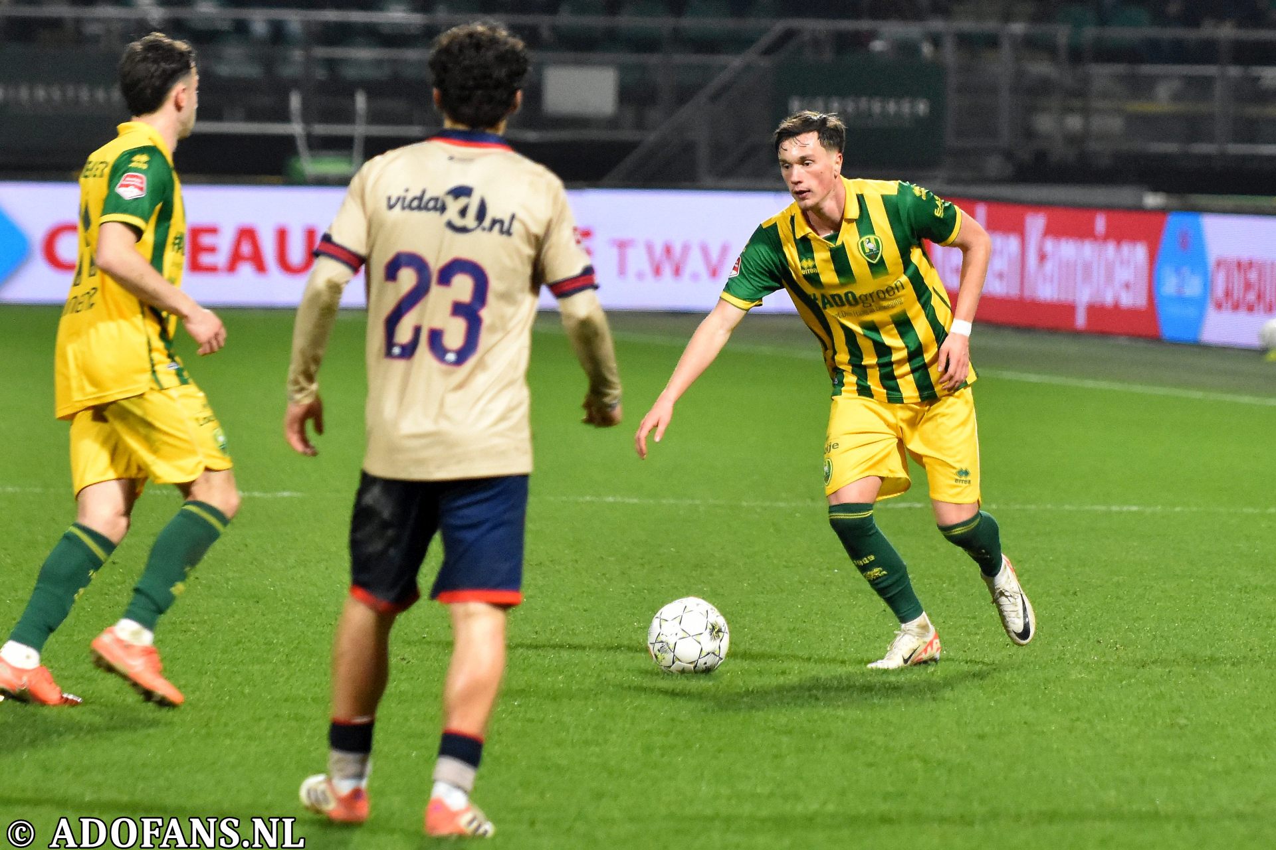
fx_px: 8240
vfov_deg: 5.9
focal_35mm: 232
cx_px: 638
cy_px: 425
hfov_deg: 8.9
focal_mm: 155
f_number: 2.8
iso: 4000
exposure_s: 1/500
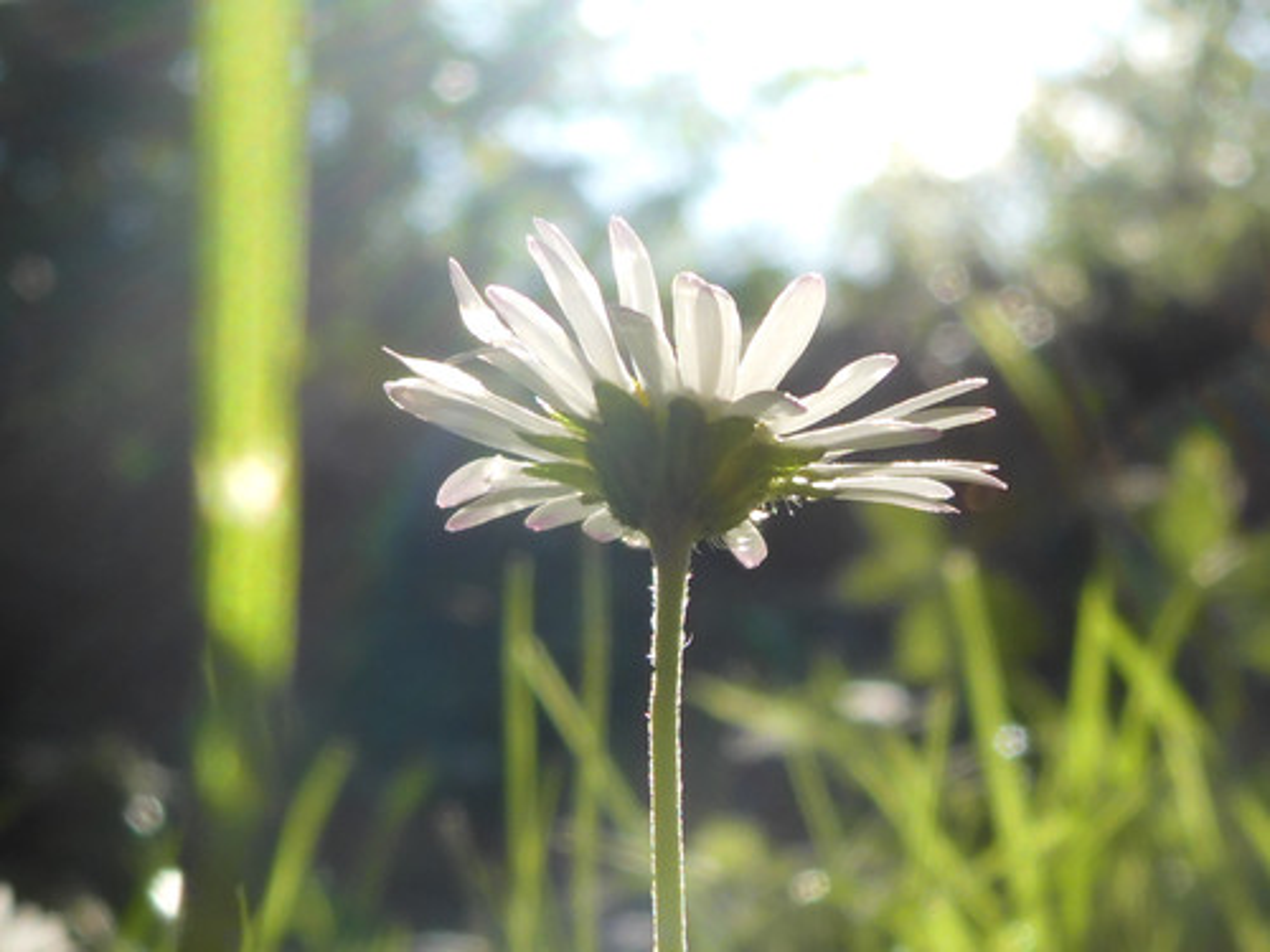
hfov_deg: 23.3
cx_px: 635
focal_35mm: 84
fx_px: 3082
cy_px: 476
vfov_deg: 17.6
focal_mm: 4.9
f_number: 3.3
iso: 80
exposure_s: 1/500
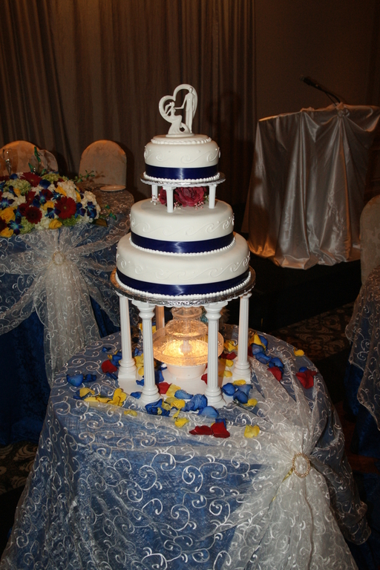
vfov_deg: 54.4
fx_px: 554
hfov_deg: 37.9
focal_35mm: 35
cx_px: 190
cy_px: 285
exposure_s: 1/60
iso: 800
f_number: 5.6
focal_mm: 35
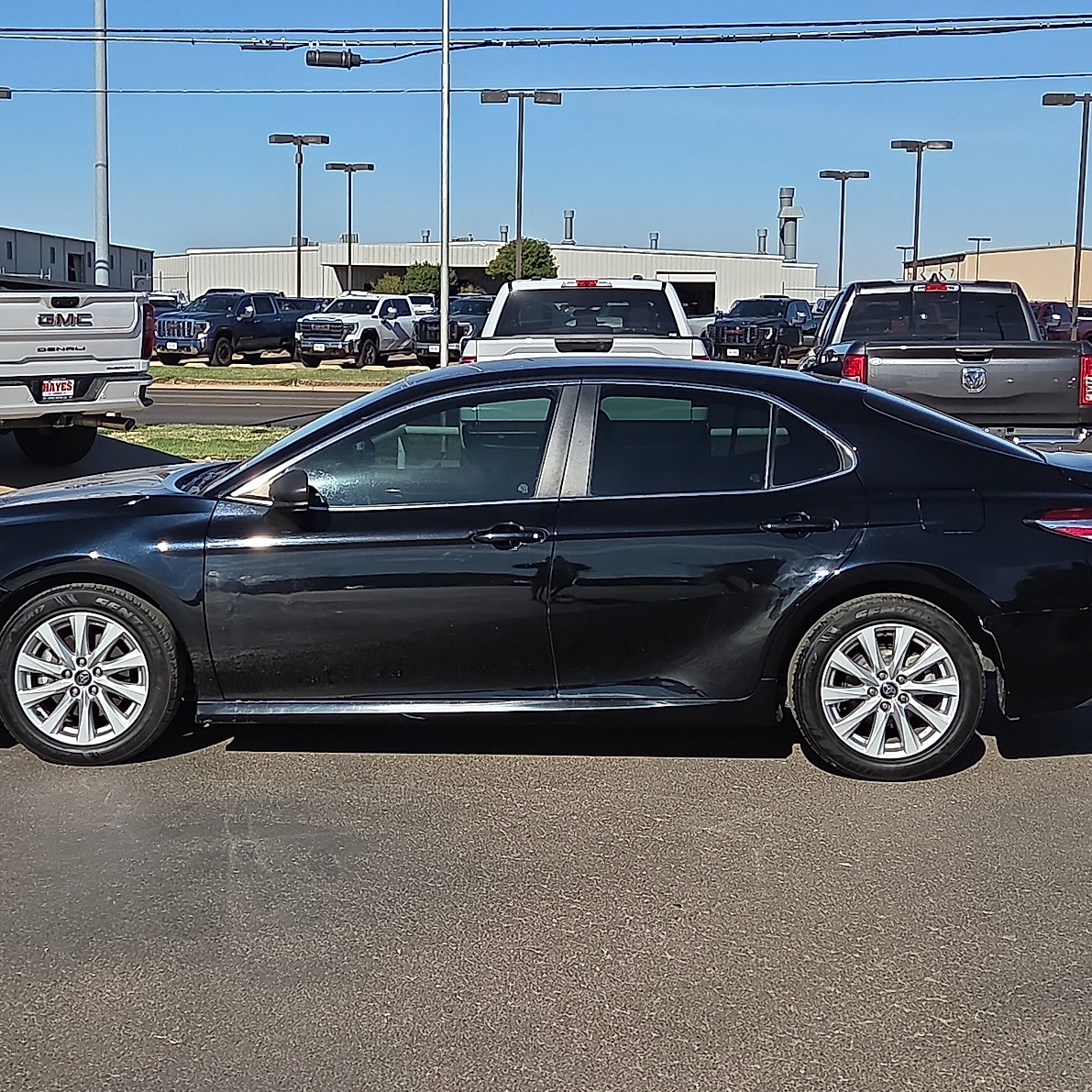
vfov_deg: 30.0
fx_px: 2034
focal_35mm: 57
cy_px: 546
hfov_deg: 30.0
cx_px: 478
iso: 25
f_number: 1.8
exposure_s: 1/2500
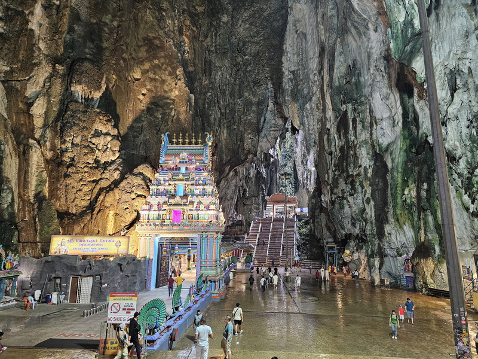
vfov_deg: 58.9
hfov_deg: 73.9
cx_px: 239
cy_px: 180
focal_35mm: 23
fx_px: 318
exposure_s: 1/50
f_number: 1.7
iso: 640
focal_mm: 6.3
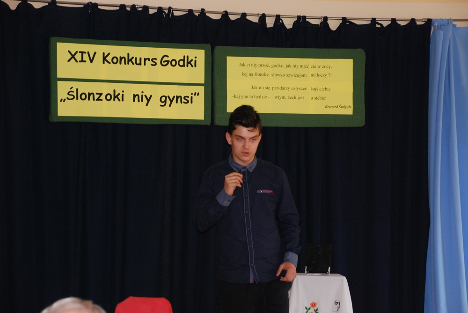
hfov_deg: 17.5
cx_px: 234
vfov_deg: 11.7
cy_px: 156
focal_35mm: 117
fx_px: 1523
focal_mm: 78
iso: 800
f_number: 5.6
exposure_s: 1/60
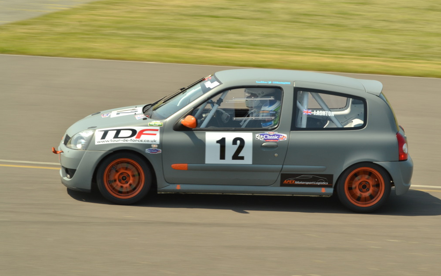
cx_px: 219
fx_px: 1298
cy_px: 134
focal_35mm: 108
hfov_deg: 19.3
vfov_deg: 12.1
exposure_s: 1/100
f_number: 18
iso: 200
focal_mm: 70
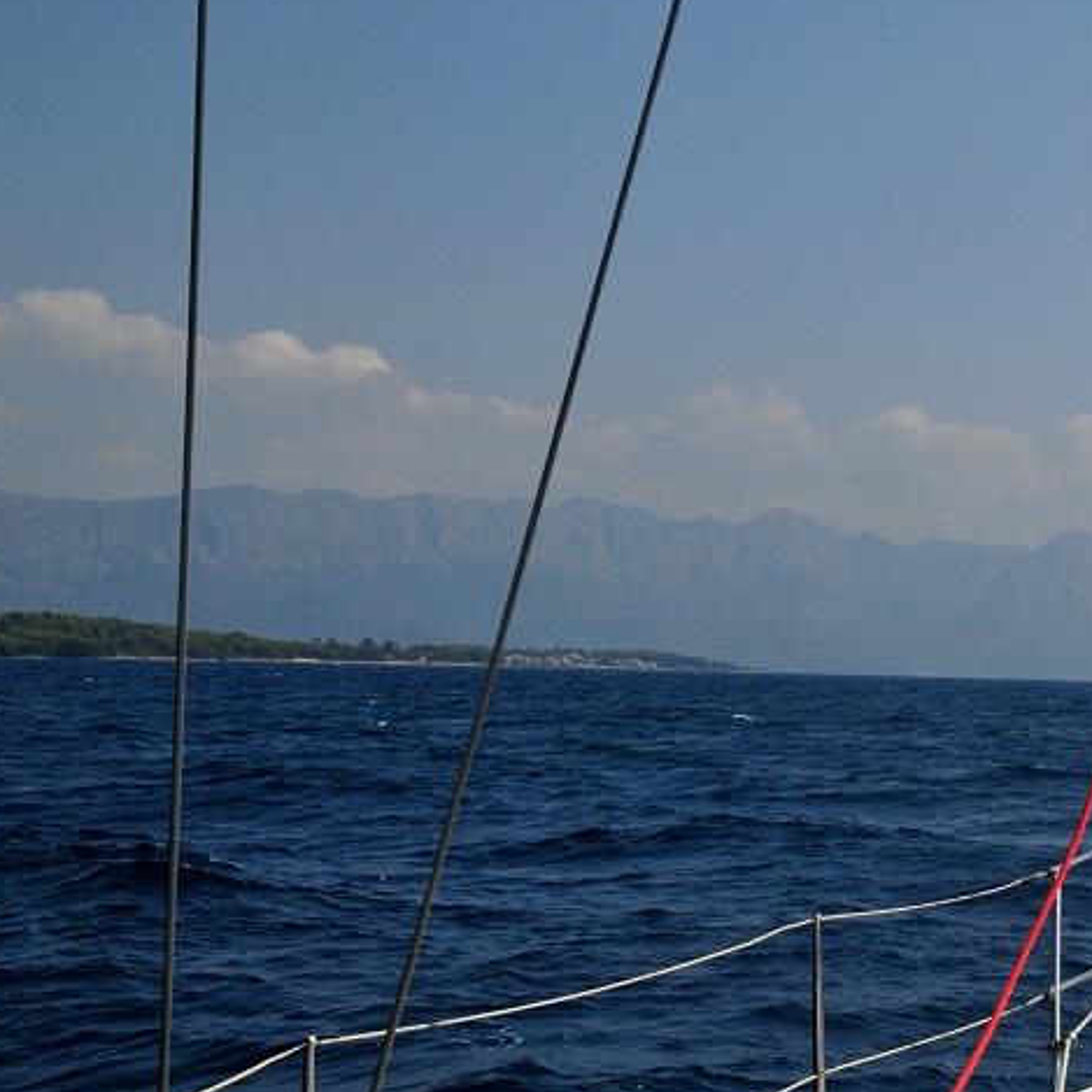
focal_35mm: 67
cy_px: 570
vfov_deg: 25.7
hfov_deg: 24.8
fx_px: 2391
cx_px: 1017
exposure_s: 1/2500
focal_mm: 26
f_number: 6.3
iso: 250
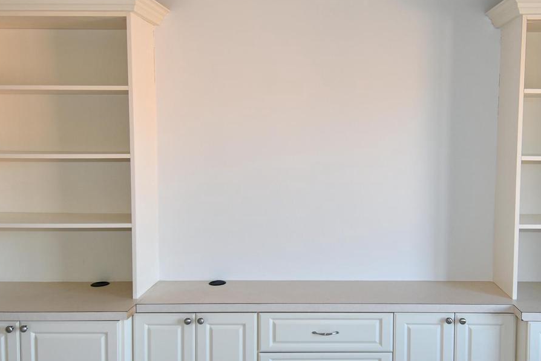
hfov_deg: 63.0
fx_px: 436
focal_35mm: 29
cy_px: 214
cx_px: 330
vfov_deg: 44.8
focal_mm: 12
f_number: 4
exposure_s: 1/60
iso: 200
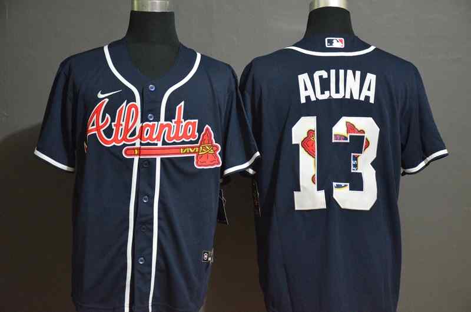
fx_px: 1018
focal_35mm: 78
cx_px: 236
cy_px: 156
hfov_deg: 26.0
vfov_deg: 17.4
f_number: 4.8
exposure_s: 1/15
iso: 4000
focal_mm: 52
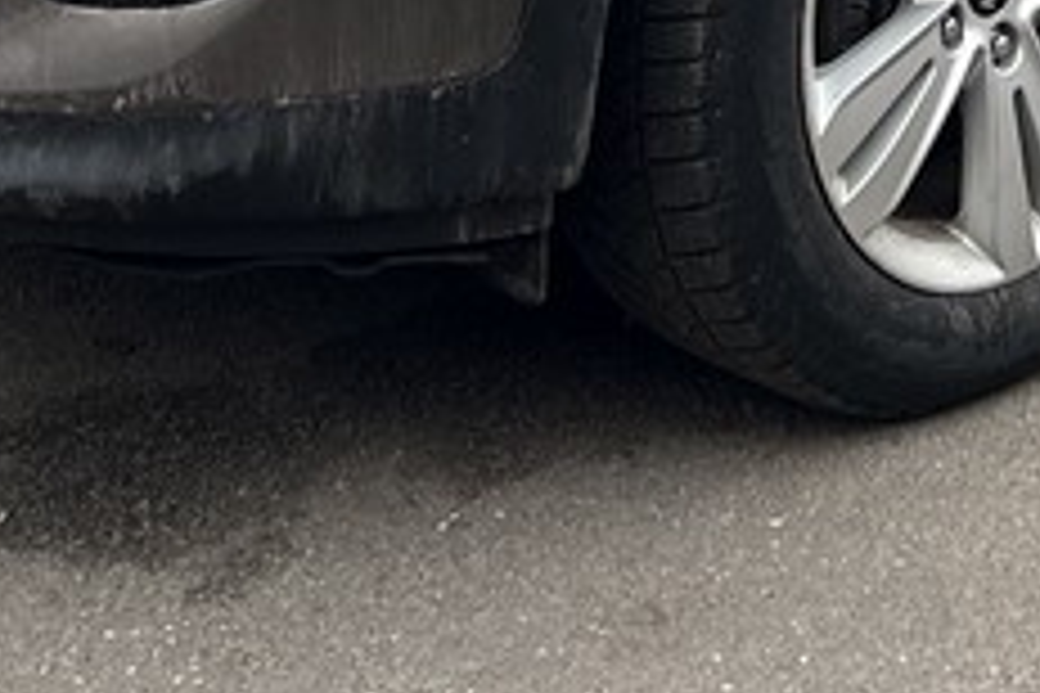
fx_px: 3466
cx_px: 864
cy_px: -770
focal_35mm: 120
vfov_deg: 10.4
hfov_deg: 16.9
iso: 50
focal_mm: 5.7
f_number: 1.5
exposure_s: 1/840
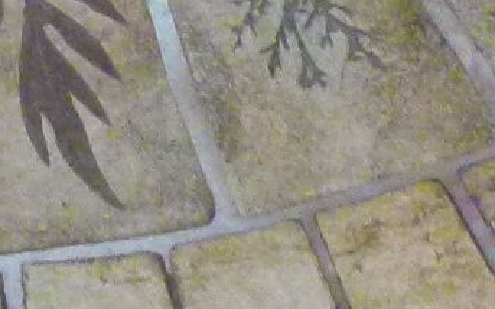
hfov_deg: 10.3
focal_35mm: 198
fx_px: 2670
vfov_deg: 6.3
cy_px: -429
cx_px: -167
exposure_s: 1/30
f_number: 2.8
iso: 400
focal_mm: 4.5
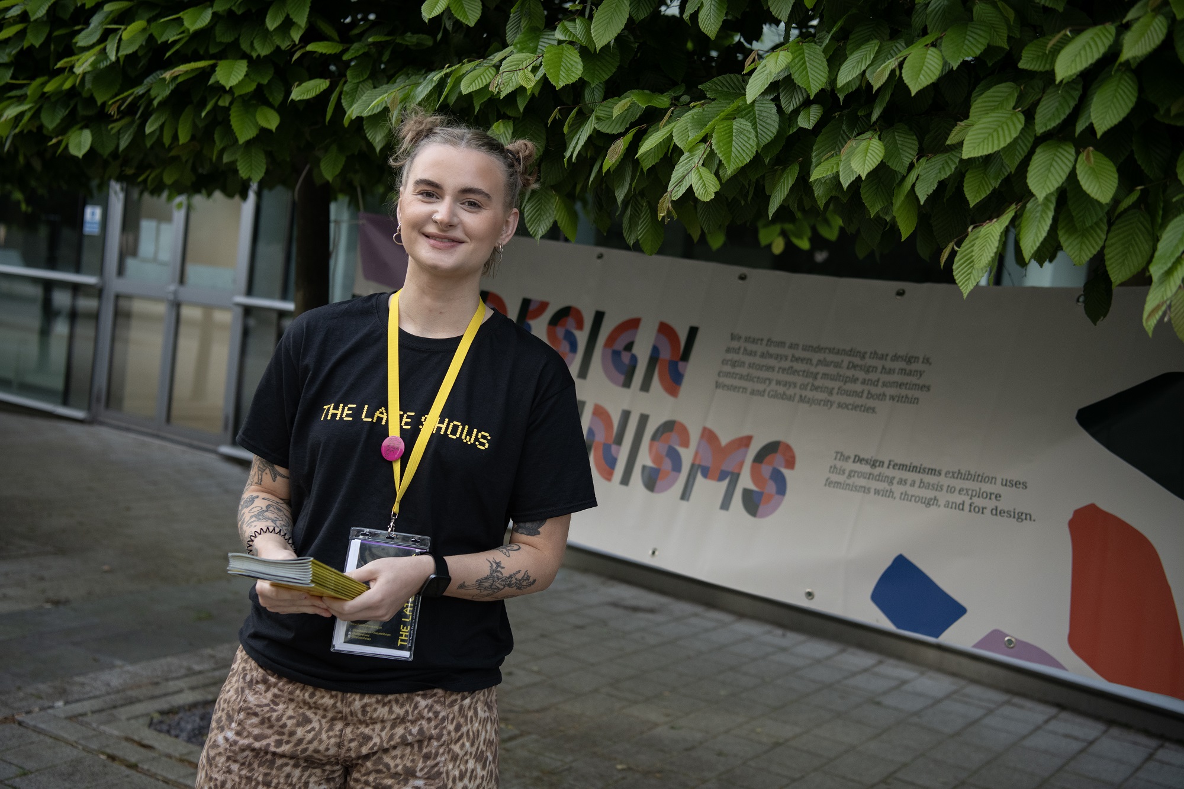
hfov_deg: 44.5
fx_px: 1447
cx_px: 592
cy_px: 394
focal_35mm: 44
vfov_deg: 30.5
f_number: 3.5
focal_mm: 44
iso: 800
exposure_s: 1/1000
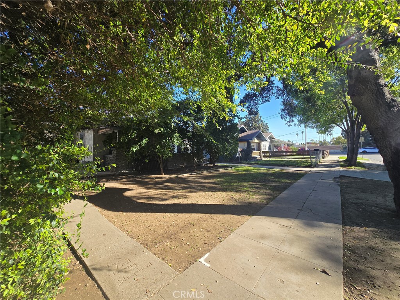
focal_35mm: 13
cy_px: 150
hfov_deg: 106.2
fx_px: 150
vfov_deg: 89.9
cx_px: 200
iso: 50
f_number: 2.2
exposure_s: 1/664
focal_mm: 2.2
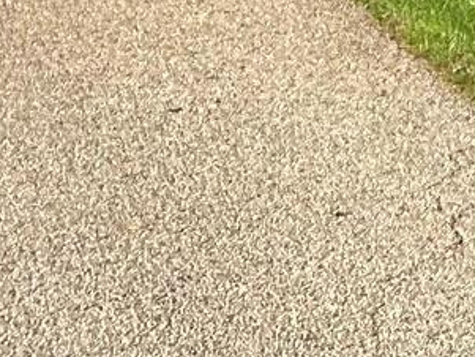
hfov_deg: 8.9
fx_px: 2704
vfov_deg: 6.9
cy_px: -637
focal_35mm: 197
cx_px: 1223
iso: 16
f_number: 1.8
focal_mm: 3
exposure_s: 1/519
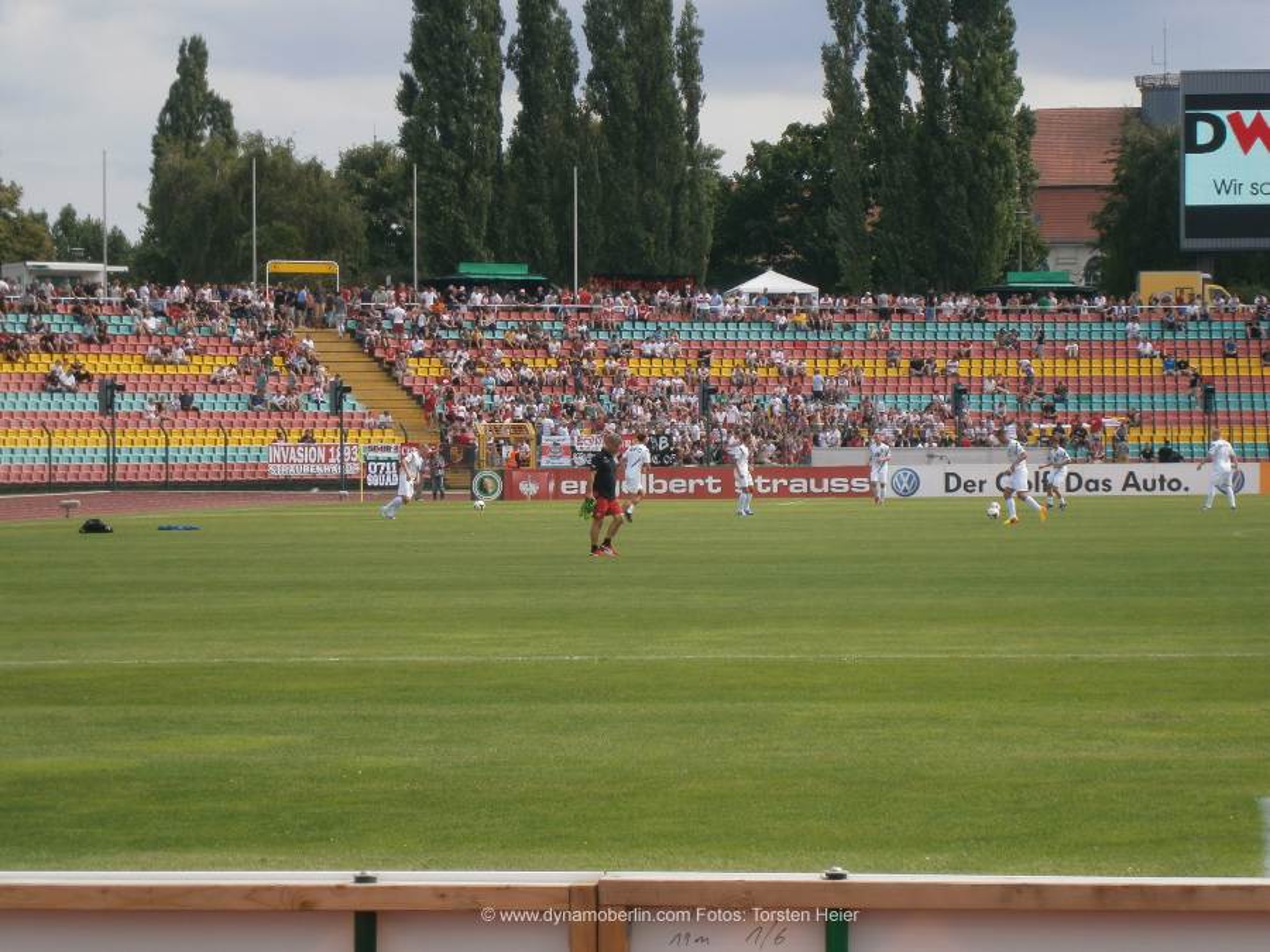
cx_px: 635
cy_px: 476
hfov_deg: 17.7
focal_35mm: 111
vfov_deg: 13.3
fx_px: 4072
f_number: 5.8
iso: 80
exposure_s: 1/250
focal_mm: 19.6
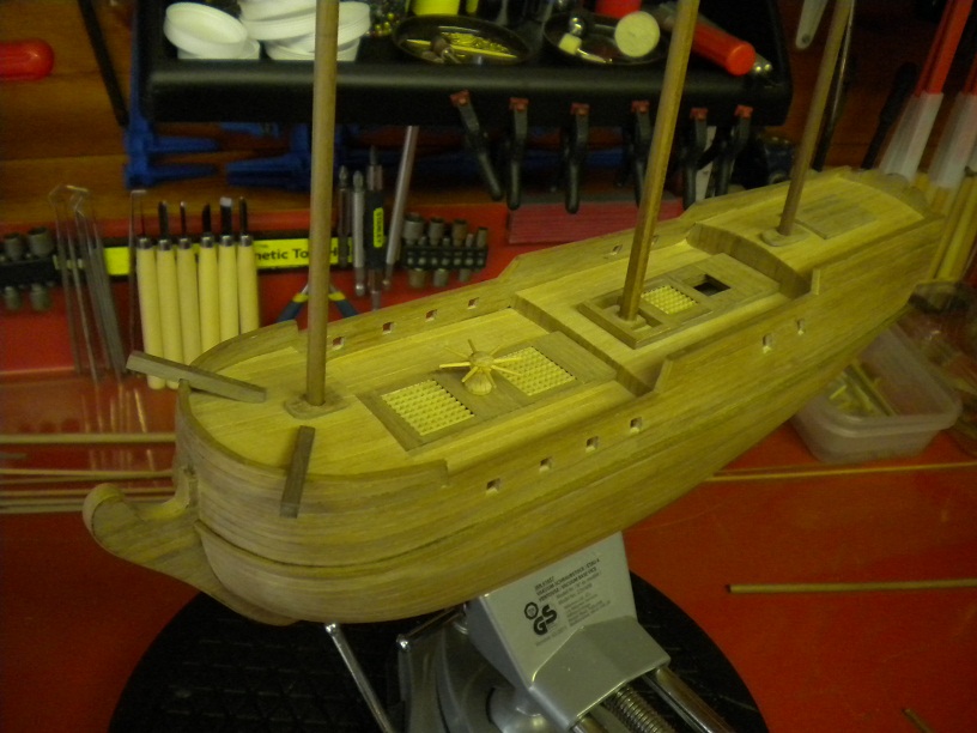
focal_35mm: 35
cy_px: 366
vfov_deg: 40.7
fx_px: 988
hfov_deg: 52.6
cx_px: 488
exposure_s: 1/58.5
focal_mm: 6.3
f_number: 3.1
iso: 400
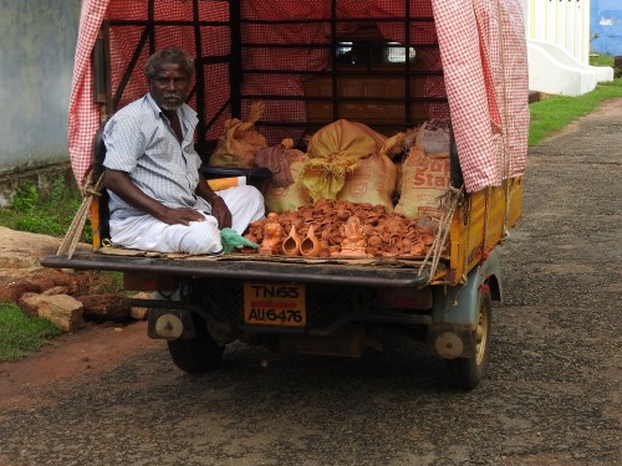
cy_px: 128
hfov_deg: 26.6
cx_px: 484
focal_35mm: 72
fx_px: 1294
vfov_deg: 20.3
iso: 100
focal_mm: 8.1
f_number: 4
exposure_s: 1/400
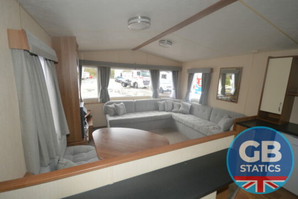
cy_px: 100
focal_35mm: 15
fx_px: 124
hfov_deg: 100.4
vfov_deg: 77.3
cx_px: 149
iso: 500
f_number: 4
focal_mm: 10
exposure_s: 1/60
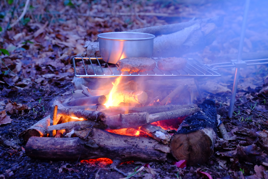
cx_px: 134
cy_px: 90
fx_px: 387
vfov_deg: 26.0
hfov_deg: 38.2
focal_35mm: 52
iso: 3200
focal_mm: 34.5
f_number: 4.3
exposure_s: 1/4
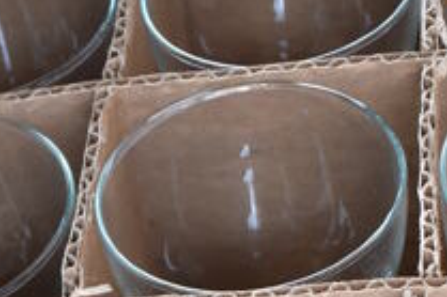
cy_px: 646
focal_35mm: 118
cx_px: 156
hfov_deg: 17.3
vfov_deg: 10.4
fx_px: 1464
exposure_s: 1/200
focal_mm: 18
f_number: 3.5
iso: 800
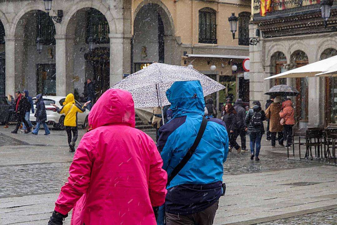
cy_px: 112
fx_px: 1123
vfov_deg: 11.4
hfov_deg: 17.1
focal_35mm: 120
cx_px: 168
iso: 800
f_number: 8
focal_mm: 80
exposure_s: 1/125
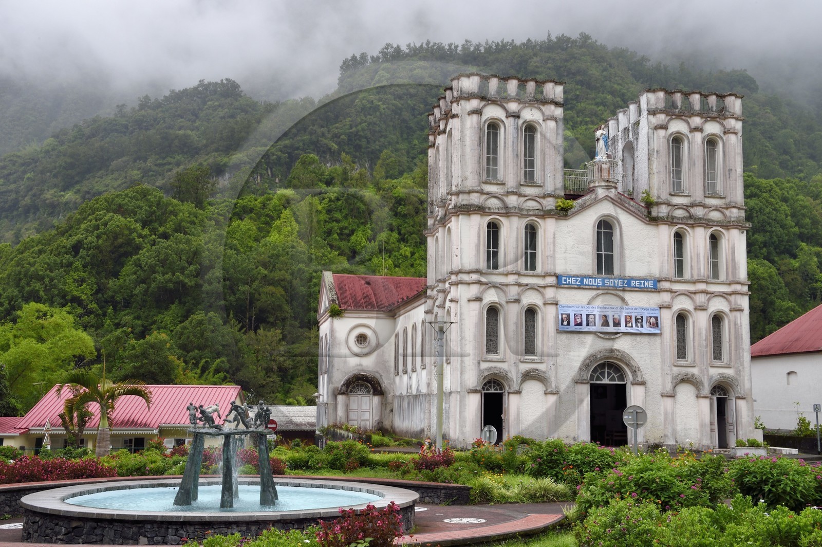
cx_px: 411
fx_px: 867
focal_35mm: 38
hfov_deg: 50.7
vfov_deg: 35.0
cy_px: 274
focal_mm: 38
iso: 400
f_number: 20
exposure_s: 1/80
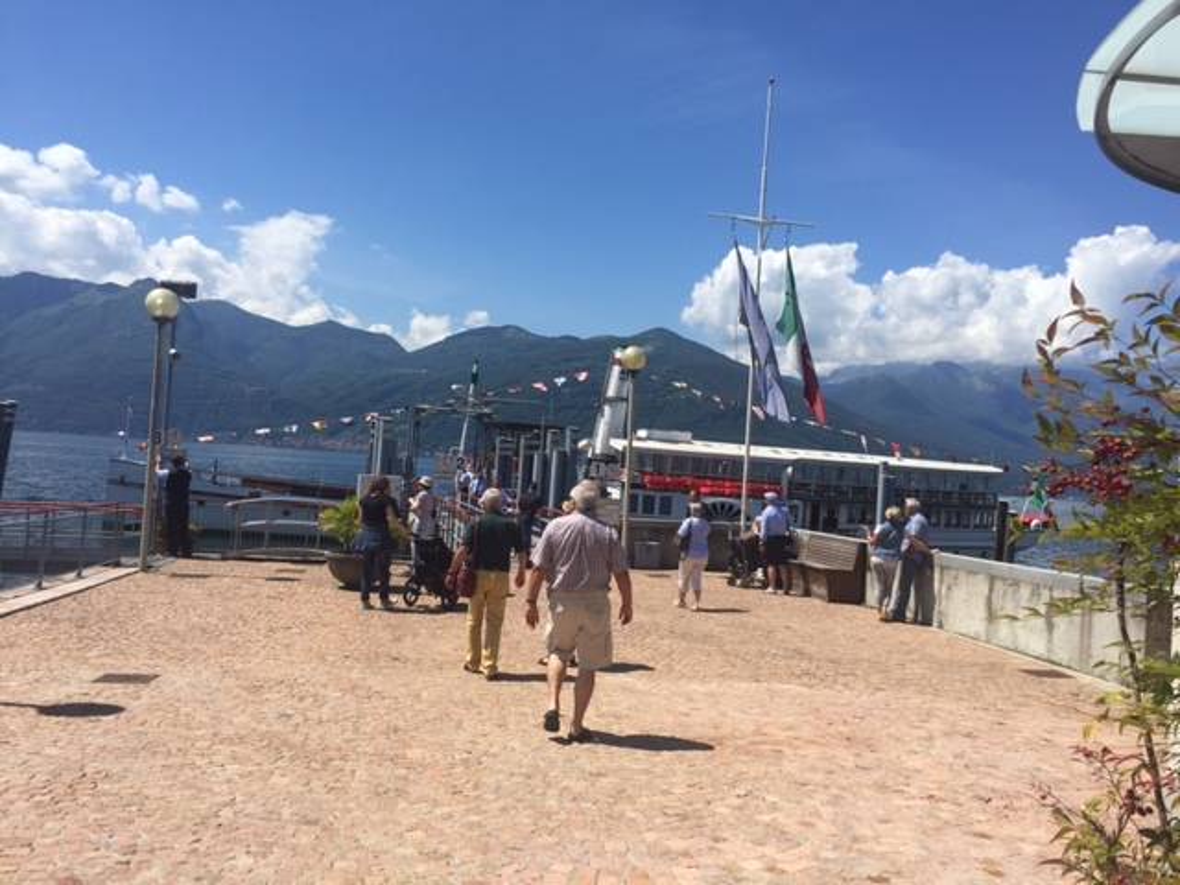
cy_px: 442
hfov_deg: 61.7
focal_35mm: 29
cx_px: 590
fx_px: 989
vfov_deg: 48.2
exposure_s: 1/2639
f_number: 2.2
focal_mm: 4.15
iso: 32
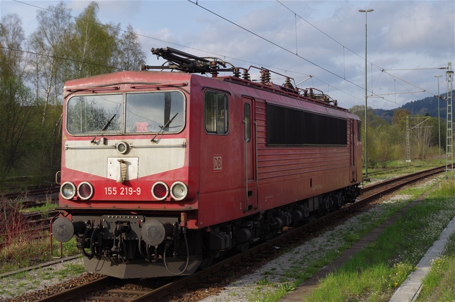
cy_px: 151
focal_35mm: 57
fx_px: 719
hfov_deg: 35.1
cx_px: 228
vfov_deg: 23.7
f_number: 6.3
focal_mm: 37.5
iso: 400
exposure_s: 1/640
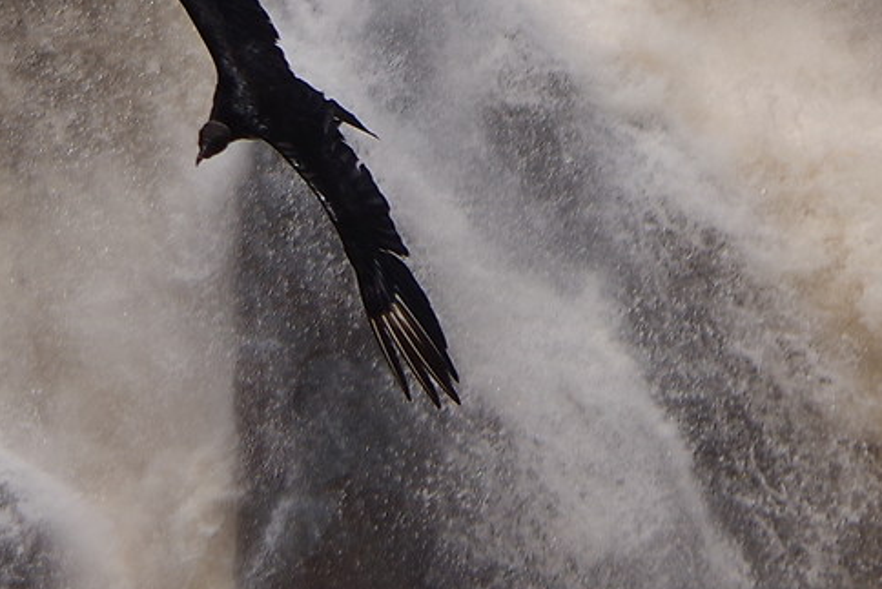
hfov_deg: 2.1
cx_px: 547
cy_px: -4
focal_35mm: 1002
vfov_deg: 1.4
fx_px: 24555
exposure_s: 1/1600
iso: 100
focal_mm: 135
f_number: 5.6
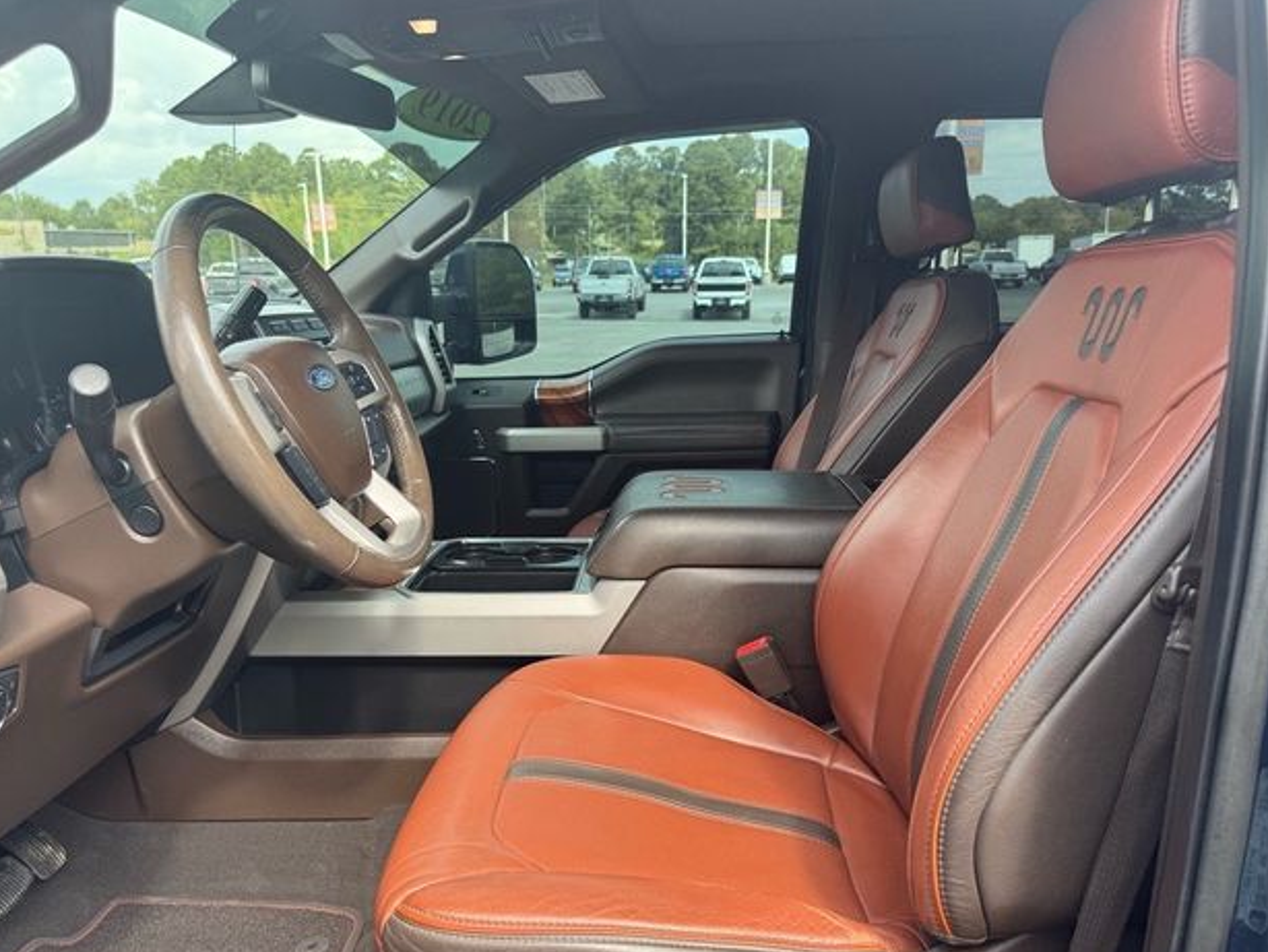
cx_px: 622
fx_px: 916
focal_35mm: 25
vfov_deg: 54.9
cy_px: 477
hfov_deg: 69.4
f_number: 1.78
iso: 80
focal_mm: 6.76
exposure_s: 1/302
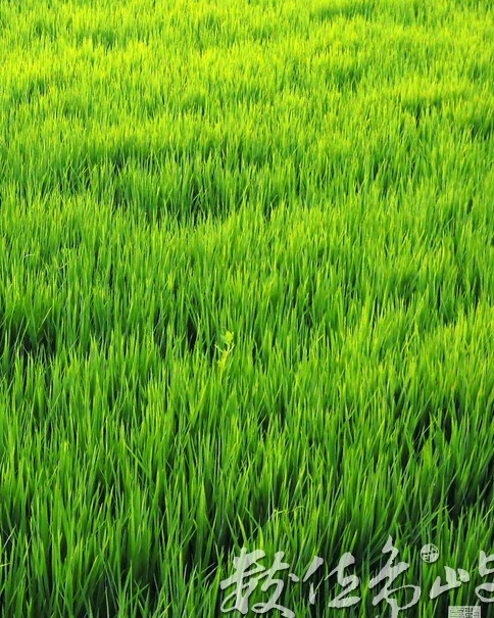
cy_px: 213
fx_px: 1700
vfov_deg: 20.5
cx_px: -68
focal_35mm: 93
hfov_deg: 16.0
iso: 400
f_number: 3.7
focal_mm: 9
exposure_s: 1/125
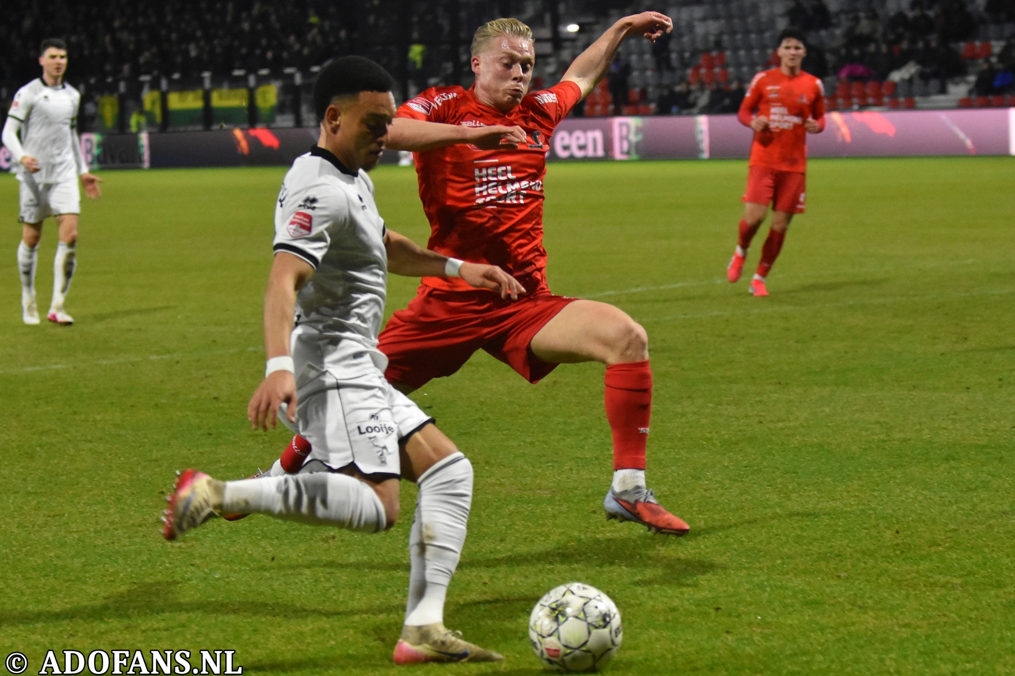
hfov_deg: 19.5
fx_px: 2960
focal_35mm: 105
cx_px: 508
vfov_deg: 13.0
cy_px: 338
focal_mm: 70
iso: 3200
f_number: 2.8
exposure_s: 1/800
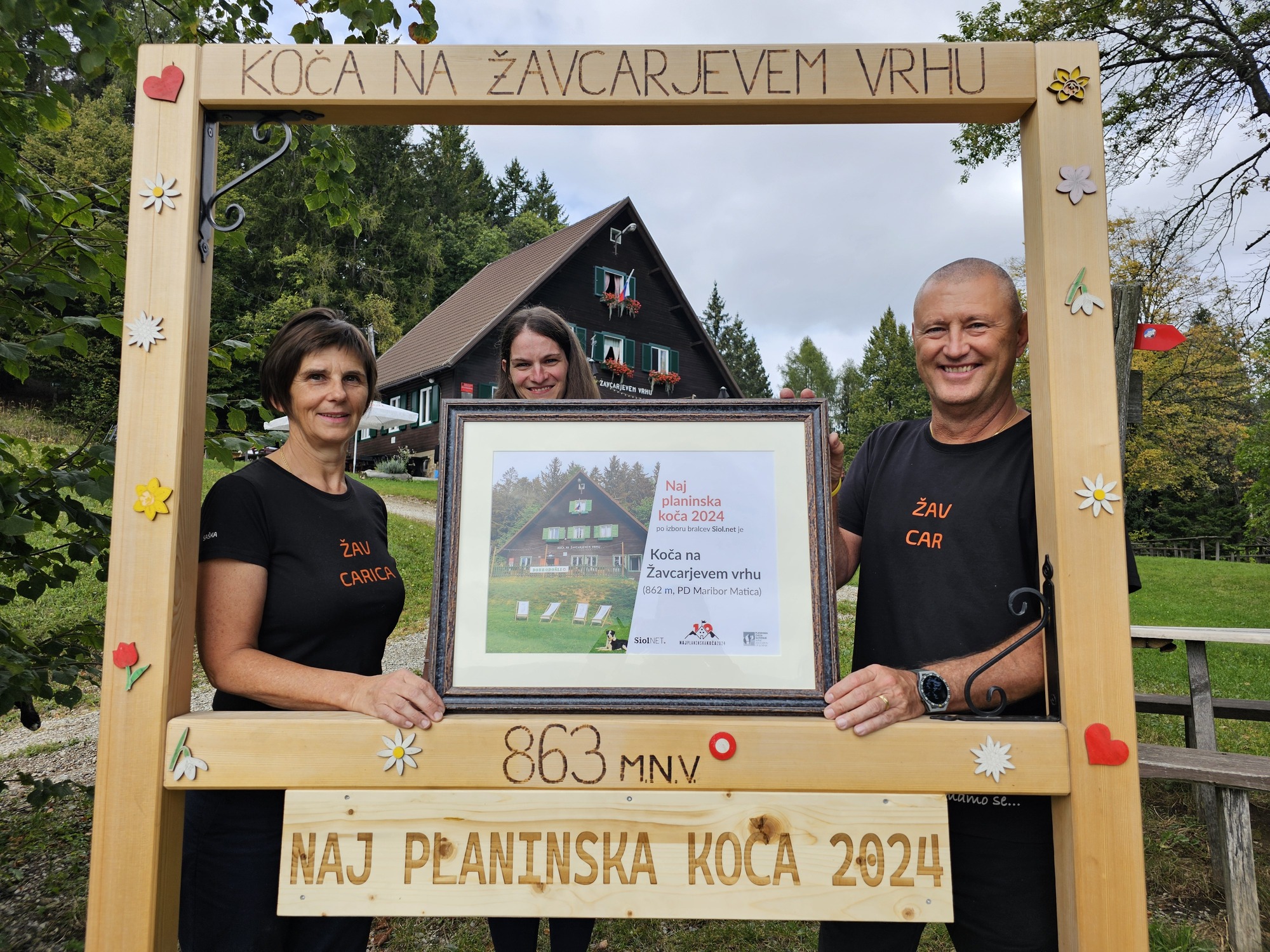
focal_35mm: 23
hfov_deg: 73.9
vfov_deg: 58.9
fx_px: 844
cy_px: 476
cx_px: 635
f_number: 1.7
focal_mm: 6.3
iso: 10
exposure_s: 1/327
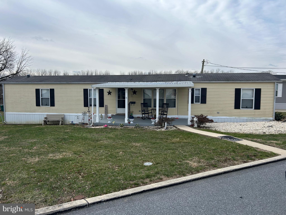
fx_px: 215
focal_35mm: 26
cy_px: 108
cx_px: 143
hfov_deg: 67.3
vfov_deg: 53.1
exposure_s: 1/4630
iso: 50
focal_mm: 5.7
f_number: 1.5
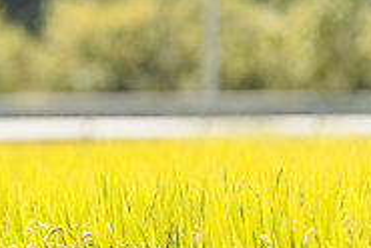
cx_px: -172
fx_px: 6678
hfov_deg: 3.2
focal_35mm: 647
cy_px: -116
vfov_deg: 2.1
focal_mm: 200
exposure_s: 1/1000
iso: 200
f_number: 3.5
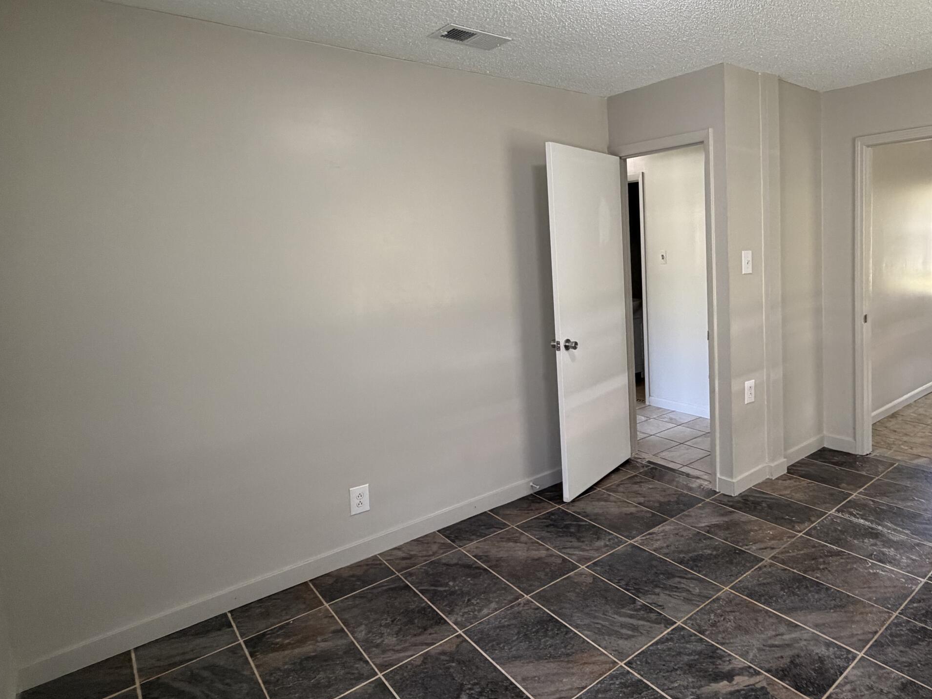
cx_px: 658
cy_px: 299
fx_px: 592
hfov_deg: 72.8
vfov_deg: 60.8
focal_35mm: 22
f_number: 2.2
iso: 250
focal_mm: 2.22
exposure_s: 1/60
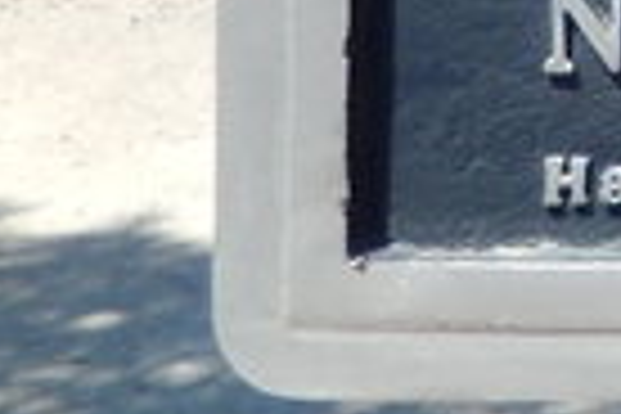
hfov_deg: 7.0
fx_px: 4260
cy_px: -1197
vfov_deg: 5.0
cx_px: 2142
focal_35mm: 247
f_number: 3.8
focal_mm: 5.7
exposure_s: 1/640
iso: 125
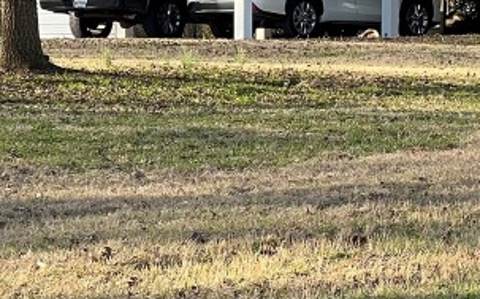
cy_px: -57
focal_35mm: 276
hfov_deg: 7.5
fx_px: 3609
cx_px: 724
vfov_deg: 4.7
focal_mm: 9
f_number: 2.8
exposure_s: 1/143
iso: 32
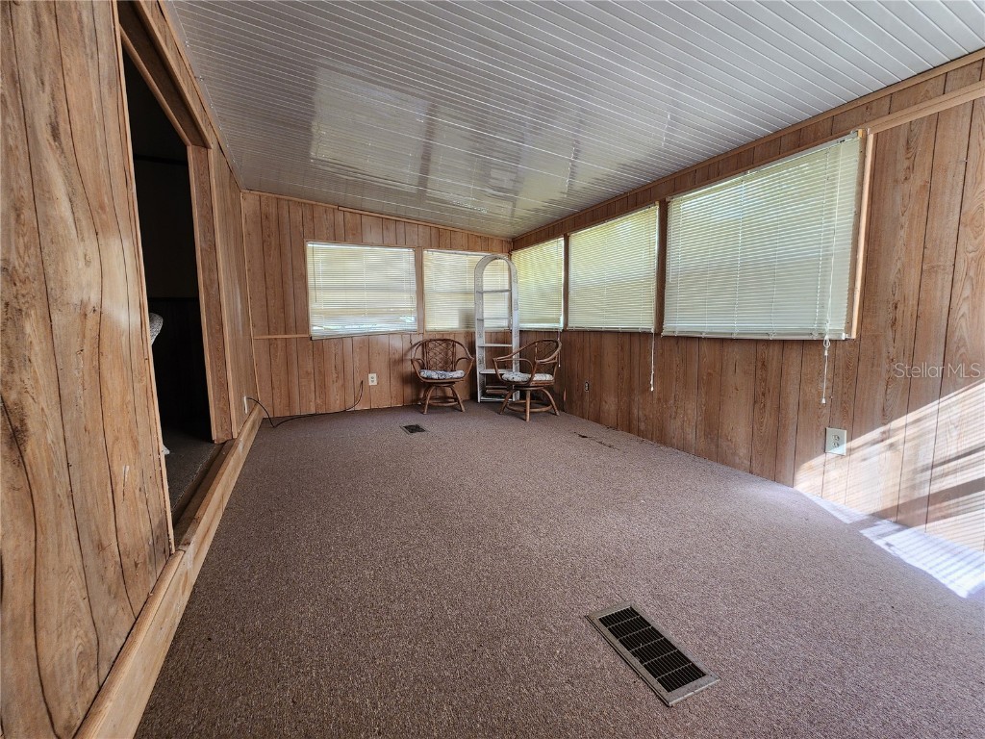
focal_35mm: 13
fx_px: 370
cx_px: 492
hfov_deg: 106.2
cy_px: 370
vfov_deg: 89.9
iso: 160
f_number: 2.2
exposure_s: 1/60
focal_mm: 2.2
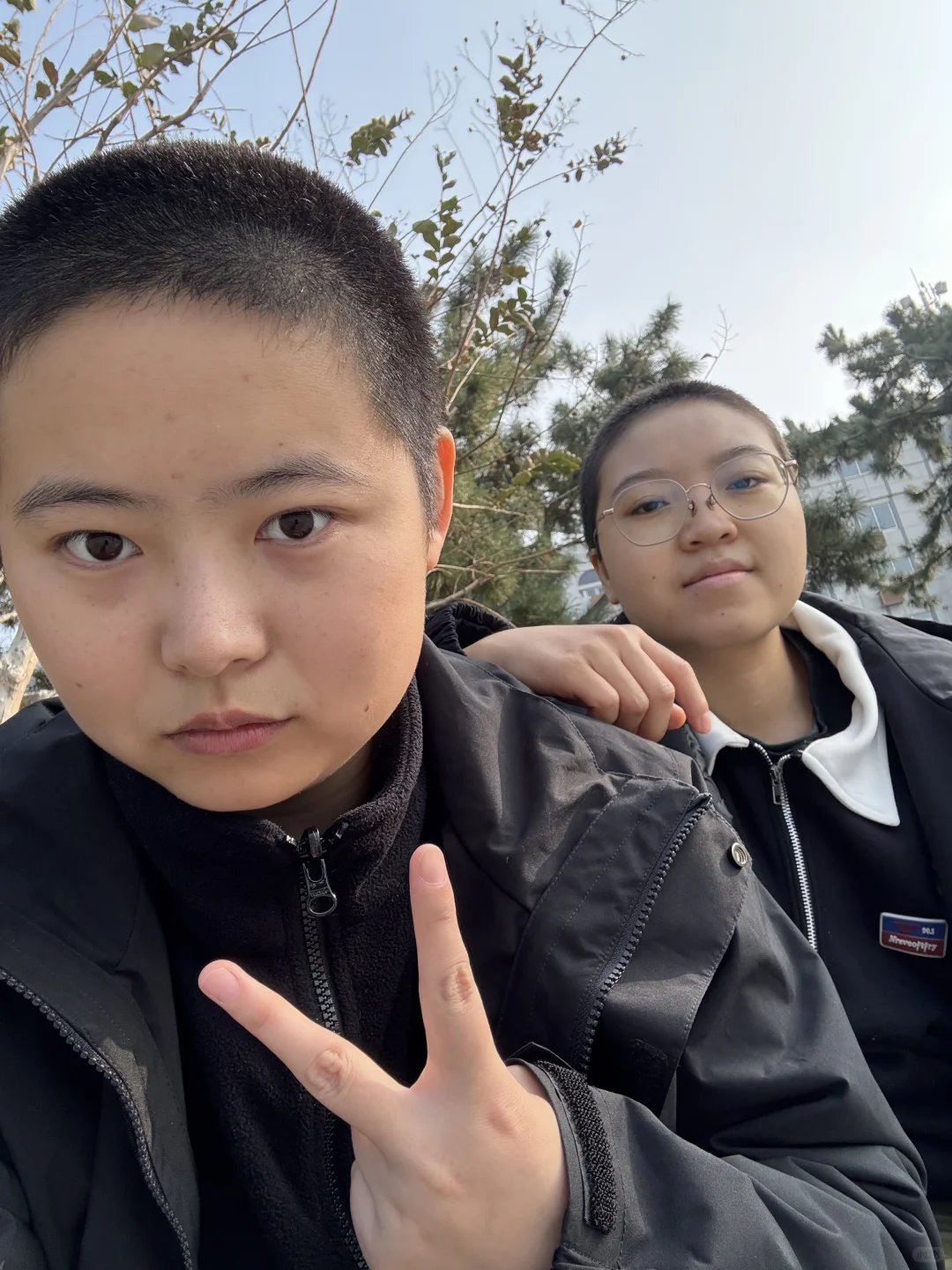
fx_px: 843
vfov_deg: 73.9
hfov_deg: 58.9
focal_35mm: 23
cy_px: 635
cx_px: 476
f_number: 1.9
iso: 40
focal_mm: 2.69
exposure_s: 1/433
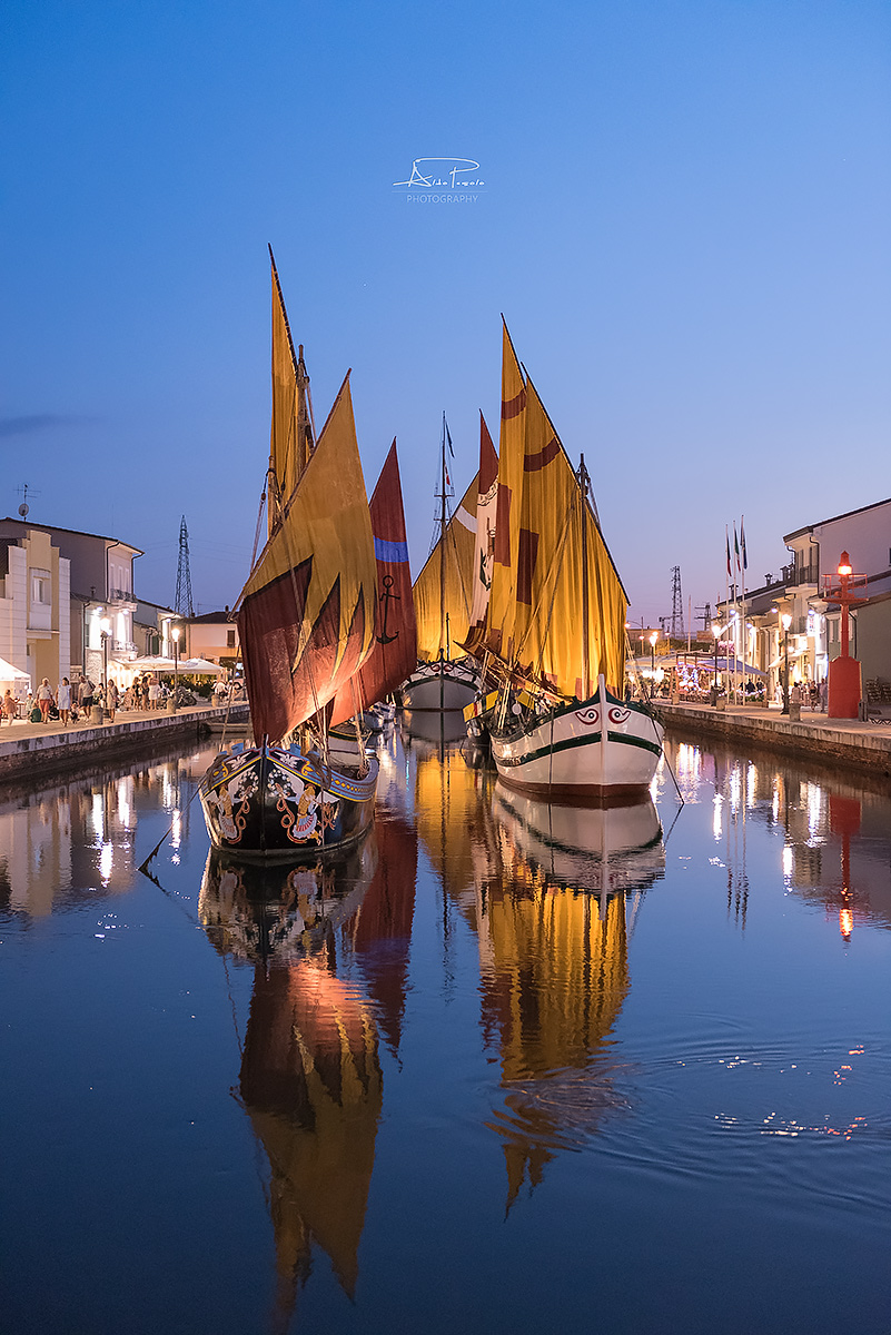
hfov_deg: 28.1
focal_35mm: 48
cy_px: 668
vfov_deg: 41.1
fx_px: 1780
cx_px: 446
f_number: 2.8
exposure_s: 1/40
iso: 6400
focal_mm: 48
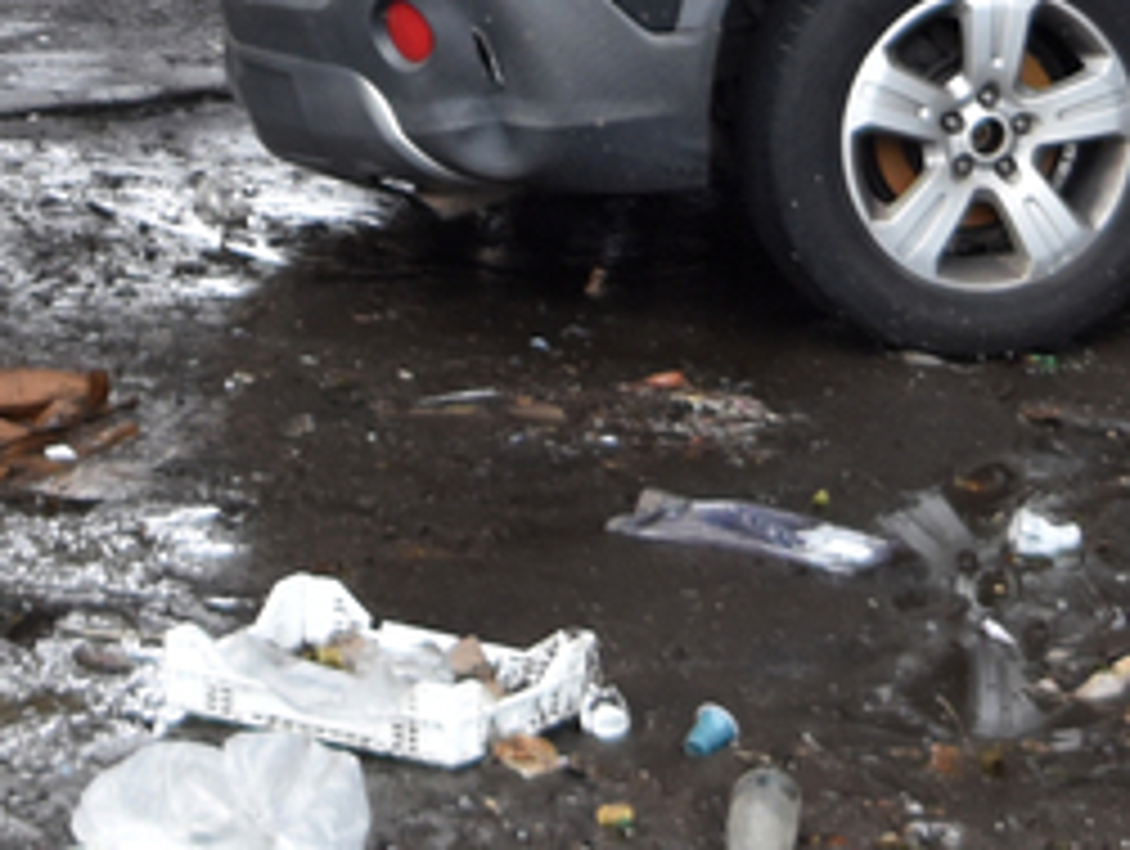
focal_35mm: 169
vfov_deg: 8.5
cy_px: -708
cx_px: 495
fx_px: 5514
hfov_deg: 11.7
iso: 400
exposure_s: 1/80
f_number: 4.5
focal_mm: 21
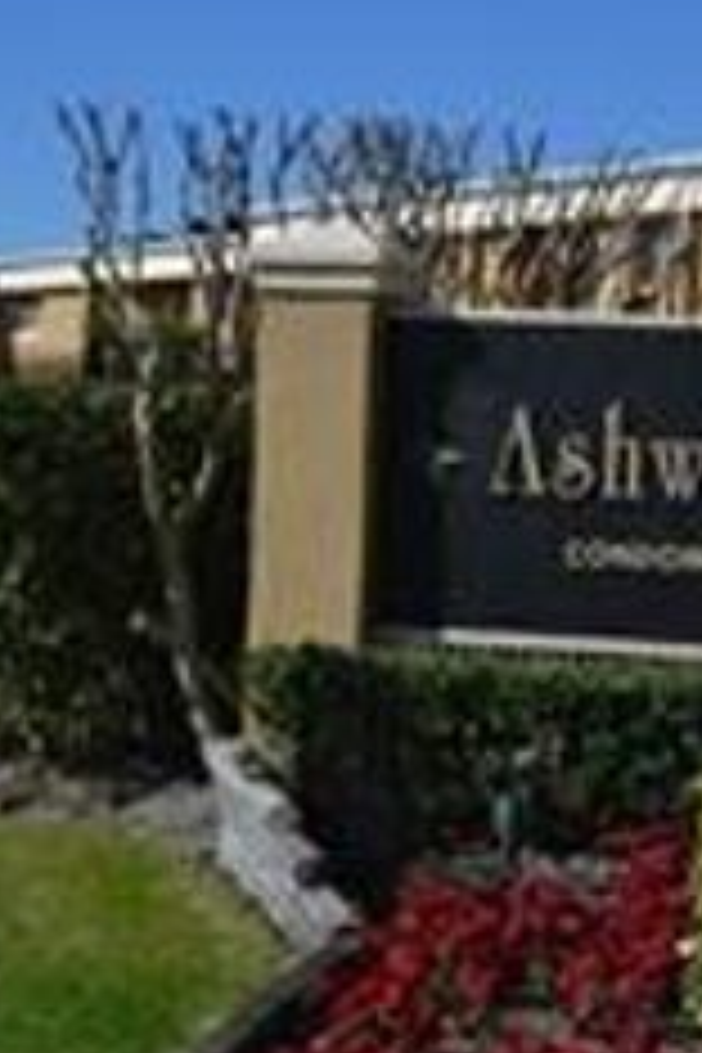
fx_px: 2808
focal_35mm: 96
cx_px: 999
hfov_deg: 13.5
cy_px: 601
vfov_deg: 21.2
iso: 100
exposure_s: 1/320
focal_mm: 30
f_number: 8
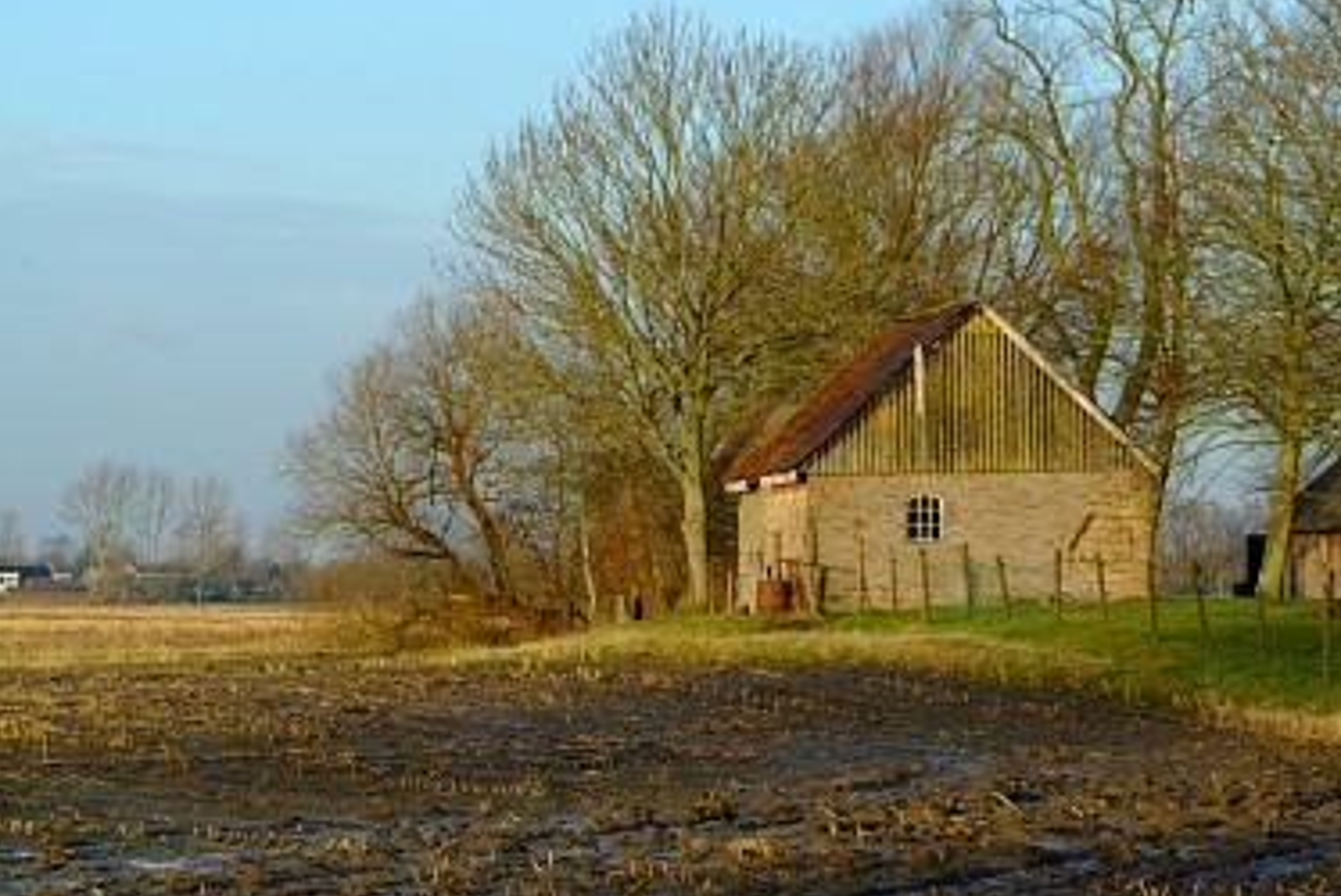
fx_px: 6598
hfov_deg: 11.6
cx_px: 742
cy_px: 471
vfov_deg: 7.8
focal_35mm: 177
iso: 200
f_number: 9.5
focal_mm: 98
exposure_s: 1/180
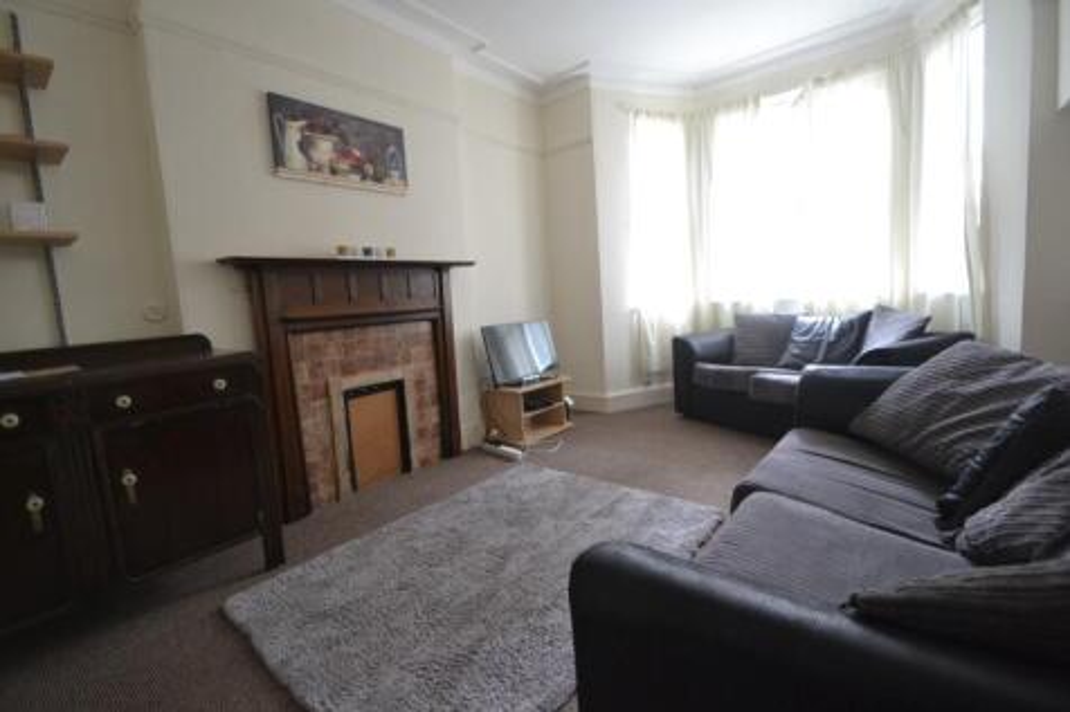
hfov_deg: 100.4
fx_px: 446
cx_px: 535
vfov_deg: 77.3
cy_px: 356
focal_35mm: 15
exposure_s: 1/15
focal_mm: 10
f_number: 3.5
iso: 800
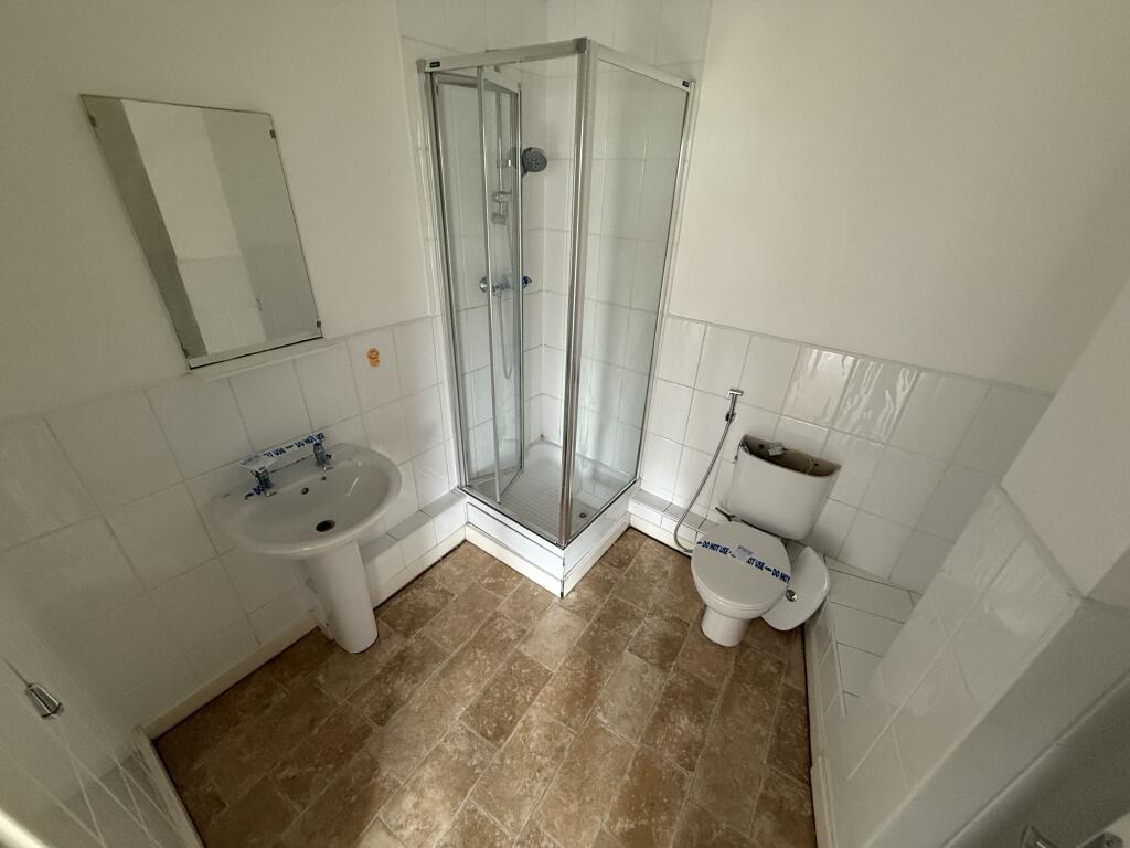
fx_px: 457
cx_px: 565
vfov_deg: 85.7
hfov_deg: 102.1
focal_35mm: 14
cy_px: 424
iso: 500
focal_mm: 2.22
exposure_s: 1/60
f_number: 2.2
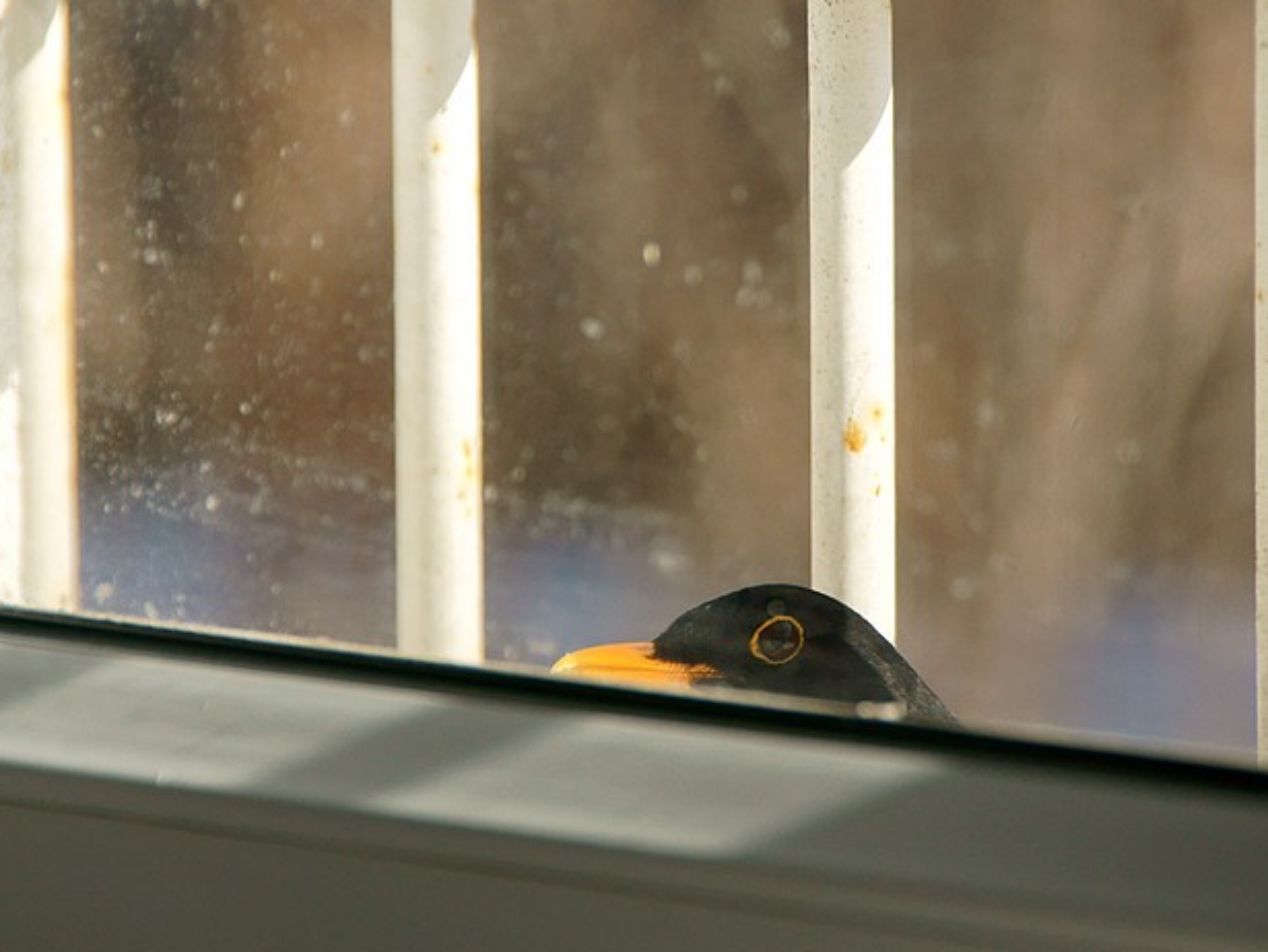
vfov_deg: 2.8
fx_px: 19316
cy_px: 491
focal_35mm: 527
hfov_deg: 3.8
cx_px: 701
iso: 200
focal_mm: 250
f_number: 6.3
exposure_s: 1/640
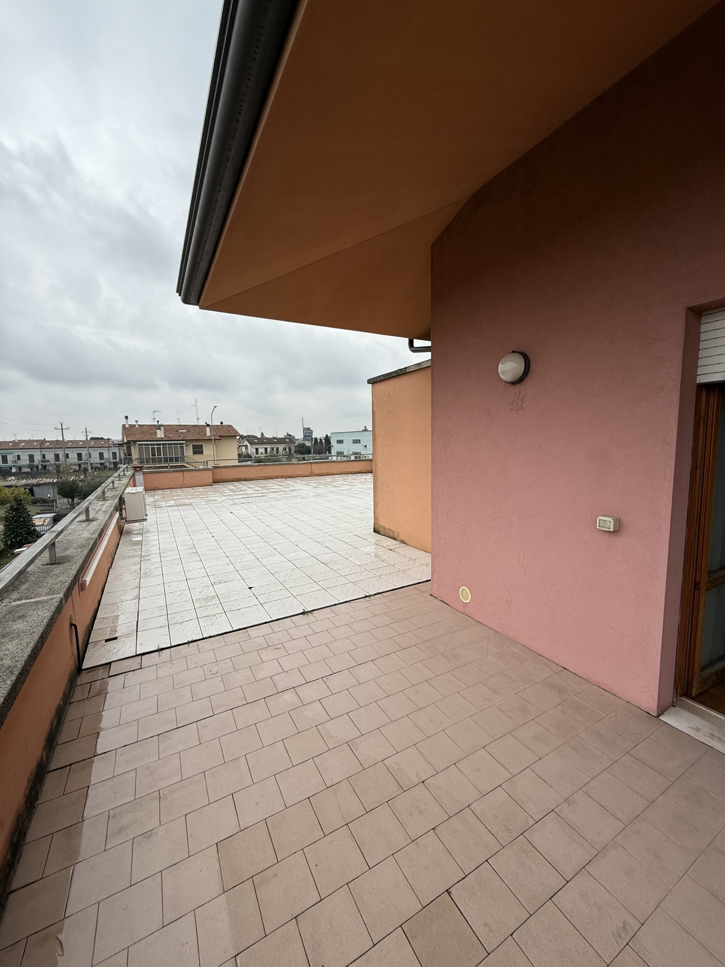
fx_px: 391
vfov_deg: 102.1
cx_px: 362
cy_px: 484
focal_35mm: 14
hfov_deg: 85.7
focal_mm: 2.22
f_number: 2.2
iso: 50
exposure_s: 1/985
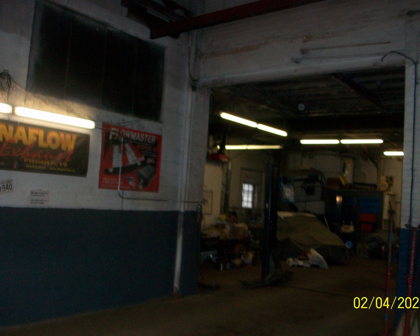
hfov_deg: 50.3
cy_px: 170
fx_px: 447
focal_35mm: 36
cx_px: 222
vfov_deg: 41.2
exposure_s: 1/60
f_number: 2.8
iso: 160
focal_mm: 5.7
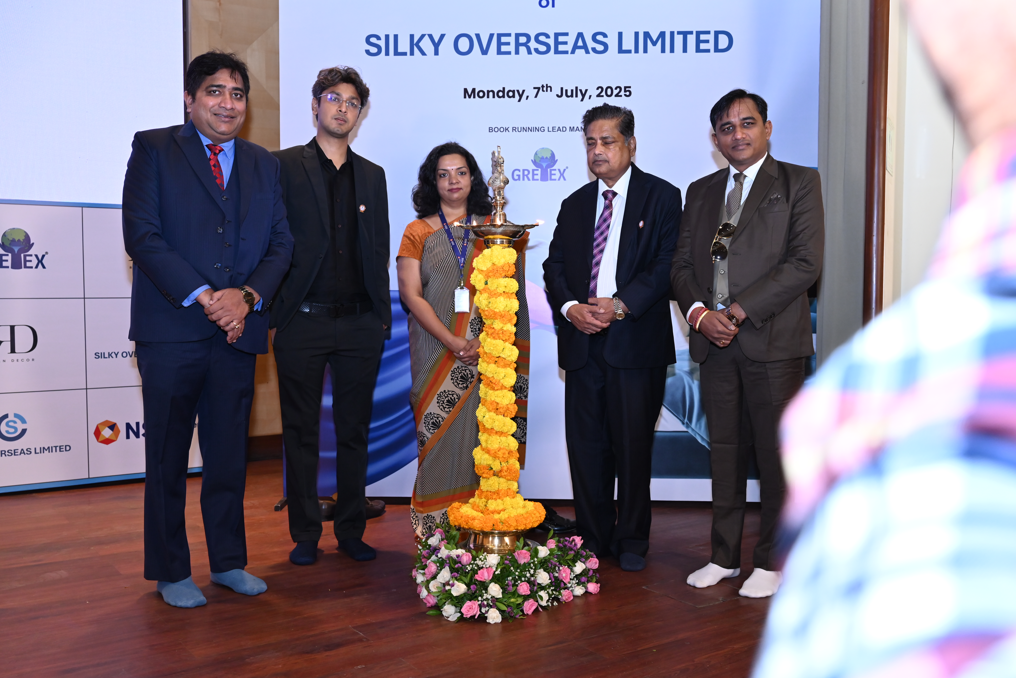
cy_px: 339
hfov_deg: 55.8
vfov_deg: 38.9
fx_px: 960
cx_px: 508
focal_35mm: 34
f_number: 5
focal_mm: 34
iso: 1600
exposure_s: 1/125
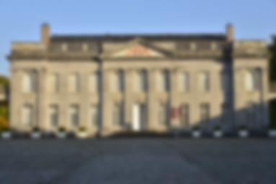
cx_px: 138
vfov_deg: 21.9
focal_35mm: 62
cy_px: 92
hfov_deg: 32.4
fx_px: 476
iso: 640
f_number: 10
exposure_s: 1/640
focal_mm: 62
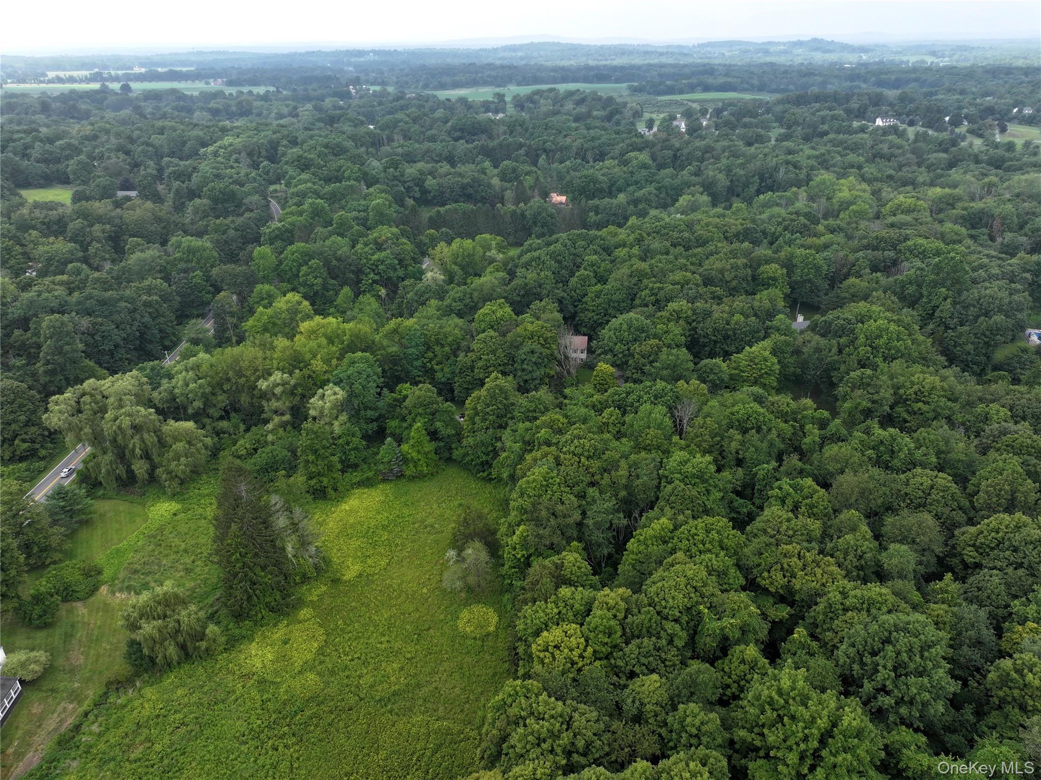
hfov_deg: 71.6
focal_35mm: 24
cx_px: 520
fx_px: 721
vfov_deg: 56.8
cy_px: 390
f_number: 2.8
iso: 140
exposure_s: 1/1250
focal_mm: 12.29
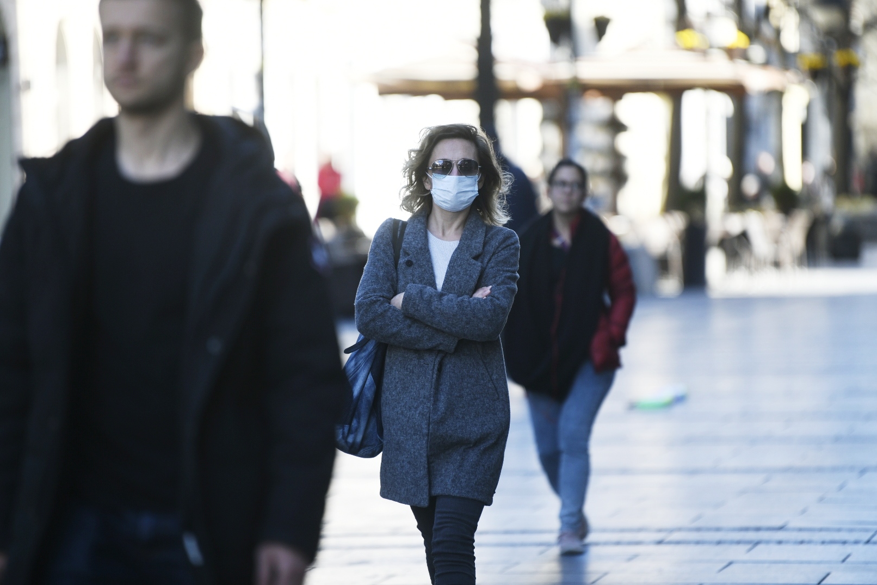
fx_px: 4897
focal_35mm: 201
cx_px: 440
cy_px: 292
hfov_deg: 10.2
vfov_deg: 6.8
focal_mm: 200
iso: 200
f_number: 3.2
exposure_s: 1/400
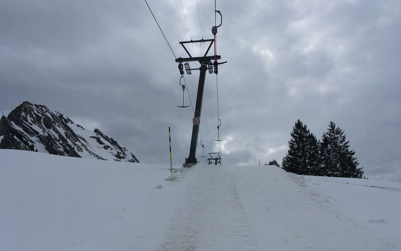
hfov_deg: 61.2
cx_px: 202
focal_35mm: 31
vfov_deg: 40.5
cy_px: 111
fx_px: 339
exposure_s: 1/1282
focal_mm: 4.15
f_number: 2.2
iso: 25
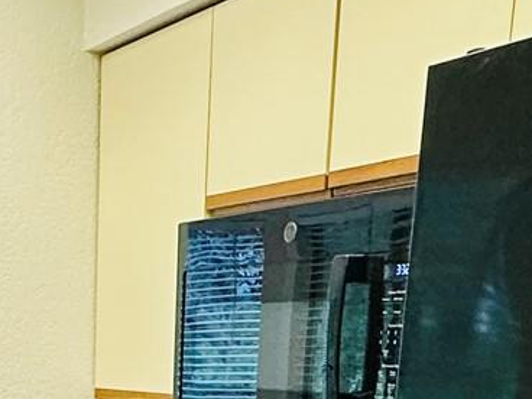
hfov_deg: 23.9
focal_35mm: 78
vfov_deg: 16.2
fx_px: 1199
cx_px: -1
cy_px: 703
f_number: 2.2
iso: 250
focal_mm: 2.22
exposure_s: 1/120
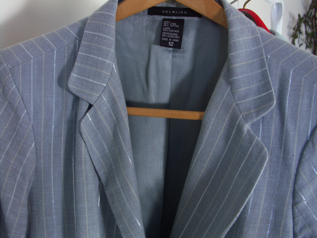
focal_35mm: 31
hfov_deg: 58.4
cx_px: 158
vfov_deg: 45.4
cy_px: 119
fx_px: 284
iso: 100
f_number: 4.5
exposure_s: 1/15
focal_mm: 8.11
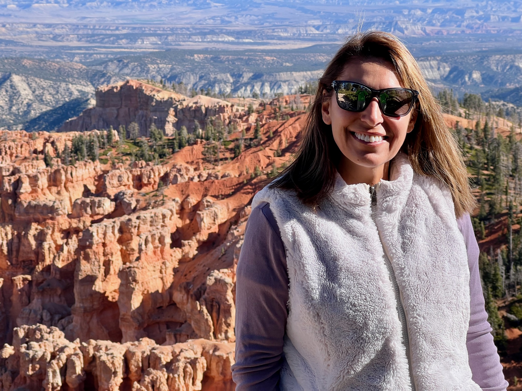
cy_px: 196
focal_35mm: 77
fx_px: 1161
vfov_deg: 19.1
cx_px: 261
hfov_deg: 25.3
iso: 32
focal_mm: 9
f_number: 2.8
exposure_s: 1/442
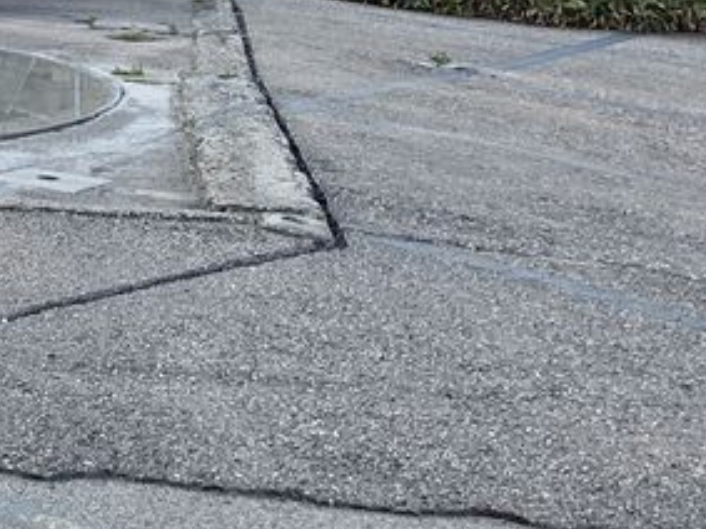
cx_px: -476
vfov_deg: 15.0
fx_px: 1876
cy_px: -252
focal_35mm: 92
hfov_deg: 18.0
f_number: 1.8
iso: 25
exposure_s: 1/142
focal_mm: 4.25
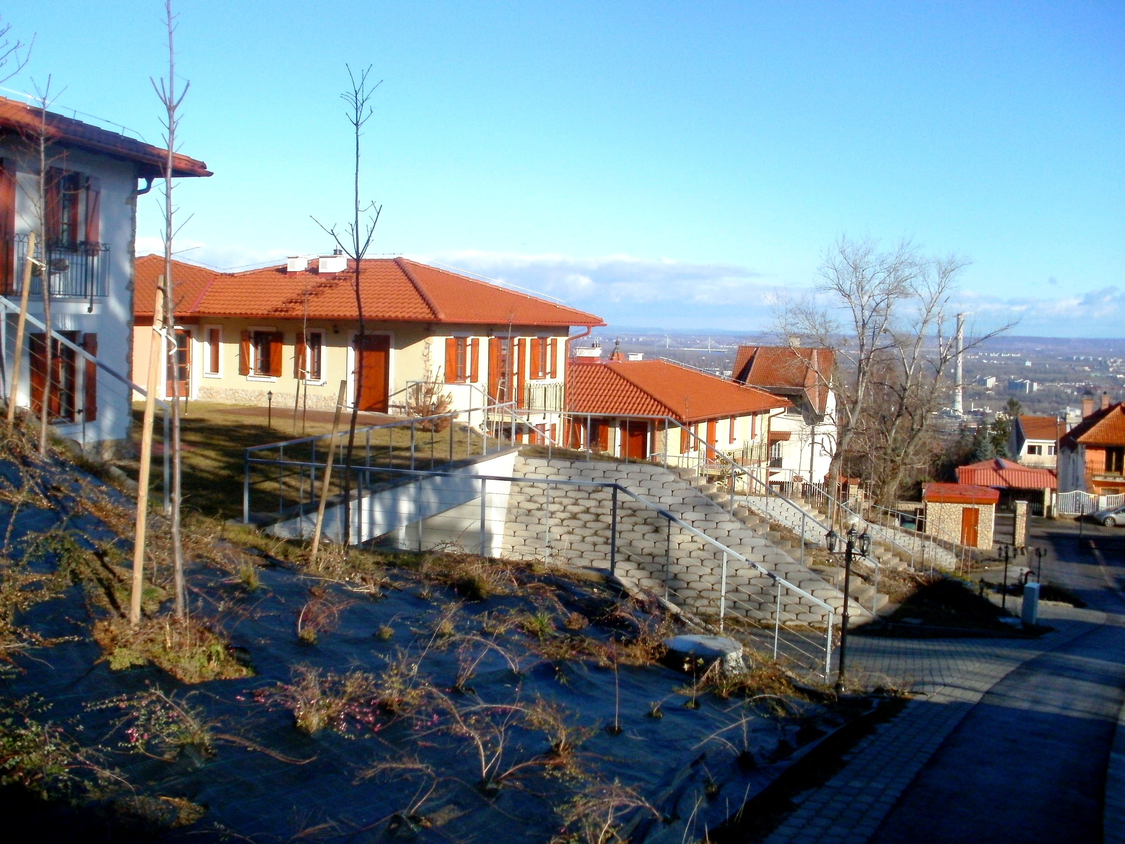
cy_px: 422
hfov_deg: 51.4
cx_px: 562
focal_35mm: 36
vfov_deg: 39.7
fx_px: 1170
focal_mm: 6.3
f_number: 5.6
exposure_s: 1/2000
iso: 200
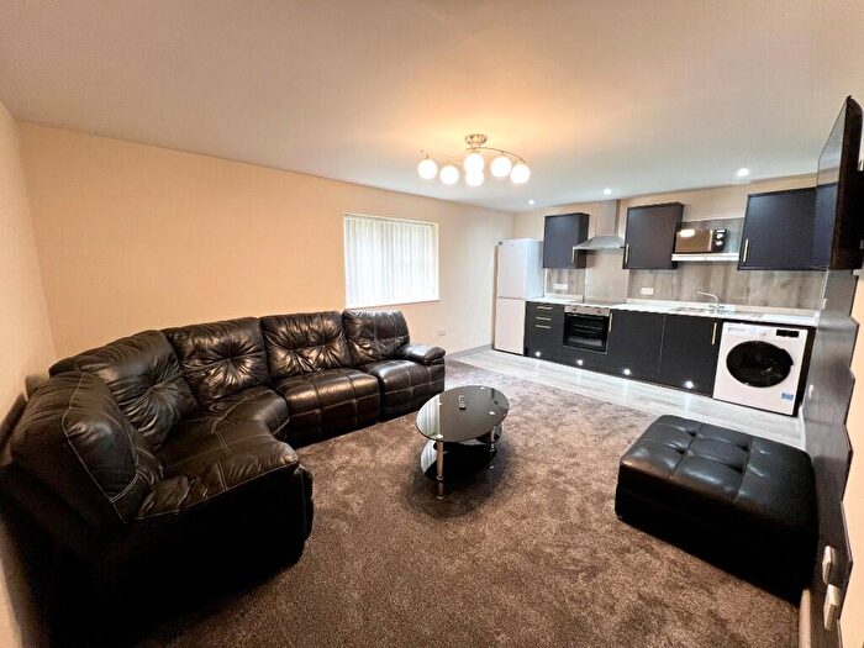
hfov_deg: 106.2
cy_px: 324
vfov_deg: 89.9
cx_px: 432
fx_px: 324
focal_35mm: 13
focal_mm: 1.57
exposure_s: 1/50
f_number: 1.8
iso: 160
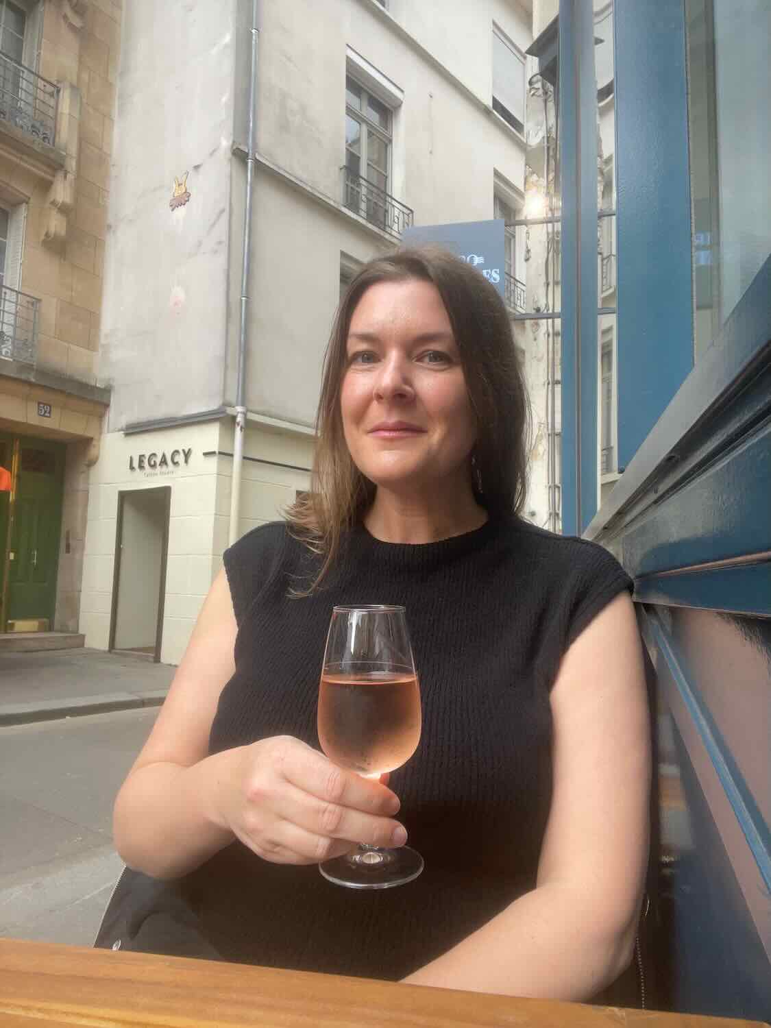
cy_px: 514
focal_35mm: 23
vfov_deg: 73.9
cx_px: 386
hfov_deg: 58.9
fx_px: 683
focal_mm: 2.71
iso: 64
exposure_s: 1/121
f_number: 2.2
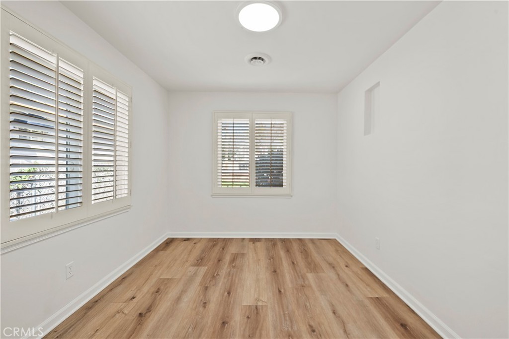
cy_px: 170
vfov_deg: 81.2
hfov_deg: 104.2
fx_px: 198
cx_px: 254
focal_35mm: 14
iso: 100
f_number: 9
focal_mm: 14
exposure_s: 1/2
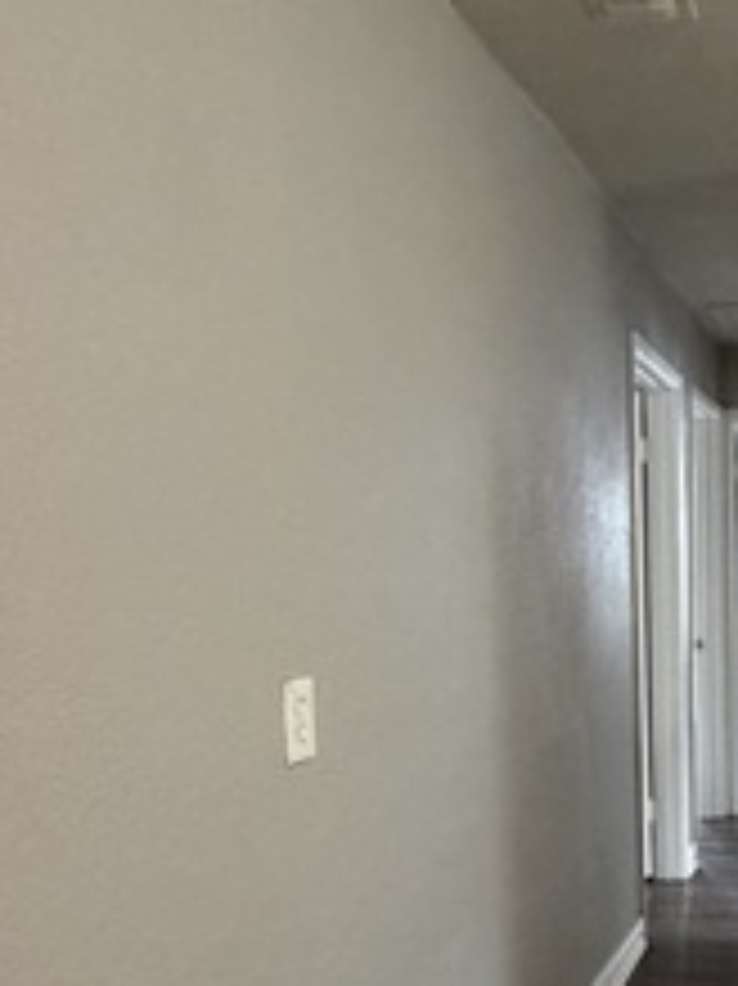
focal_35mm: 41
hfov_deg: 31.8
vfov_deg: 44.1
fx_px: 1167
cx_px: 774
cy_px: 756
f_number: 2.2
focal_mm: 2.22
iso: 500
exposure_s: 1/60
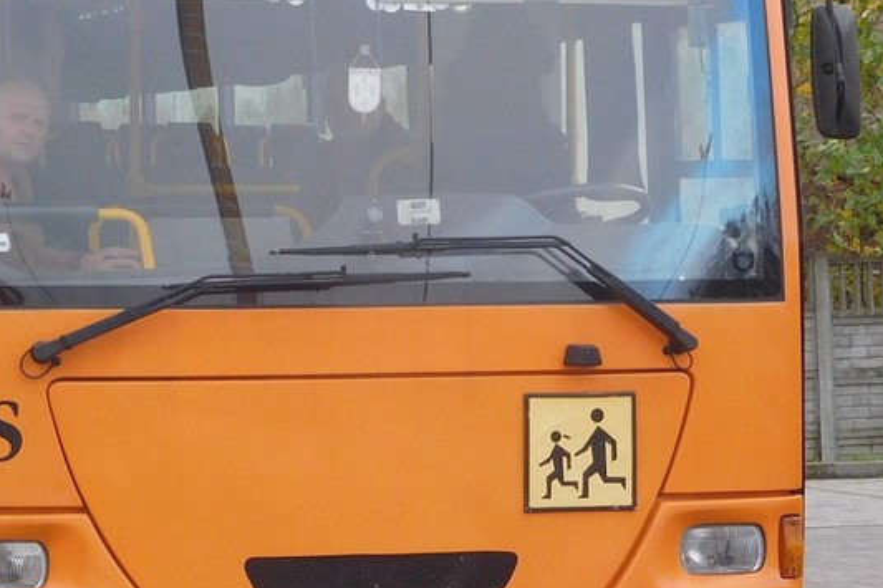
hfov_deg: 13.0
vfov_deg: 8.7
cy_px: 303
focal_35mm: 158
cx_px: 214
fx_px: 3874
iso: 220
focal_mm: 16.1
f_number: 4.7
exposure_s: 1/250
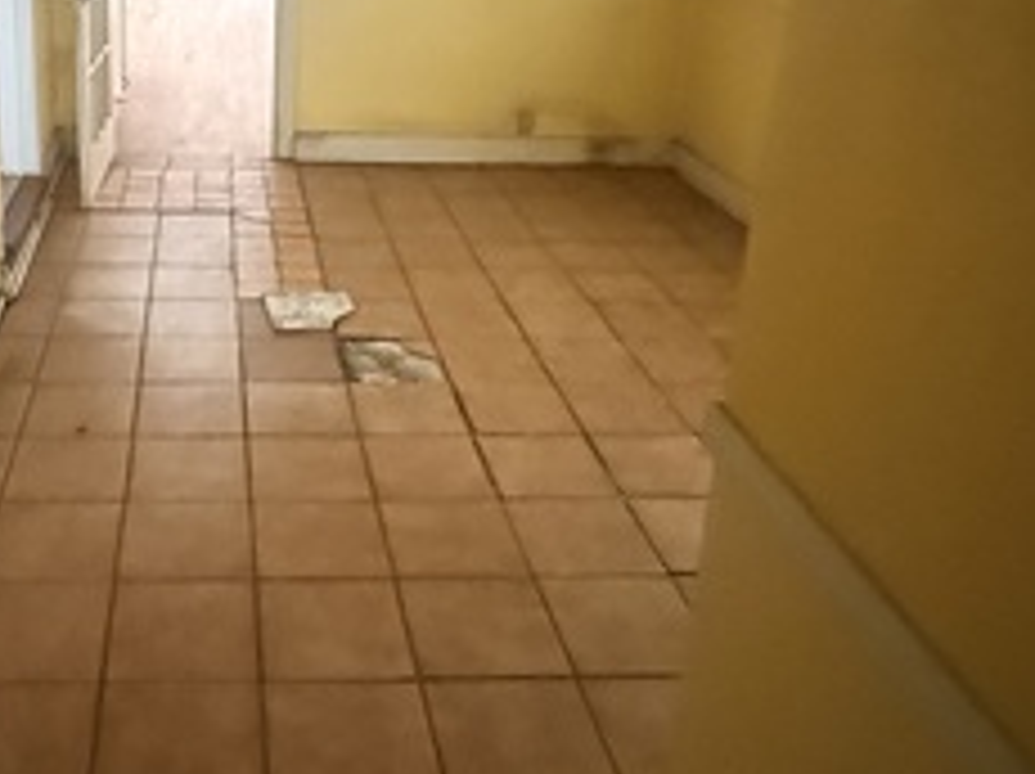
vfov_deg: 35.6
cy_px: 162
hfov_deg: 46.2
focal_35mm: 39
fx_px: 1165
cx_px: 256
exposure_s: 1/45
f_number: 2.2
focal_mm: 2.22
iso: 1600
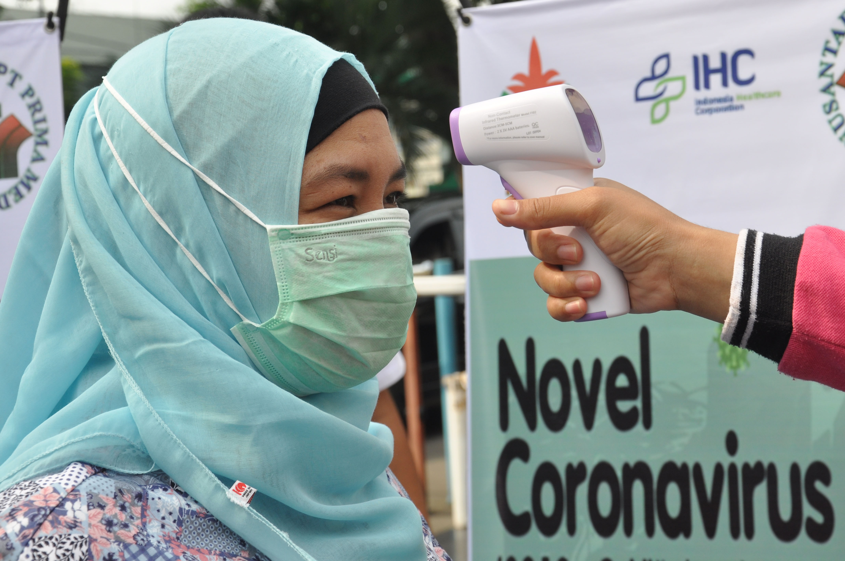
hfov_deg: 31.9
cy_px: 280
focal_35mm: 63
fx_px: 1477
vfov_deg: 21.5
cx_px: 422
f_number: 8
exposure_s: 1/320
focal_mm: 42
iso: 200
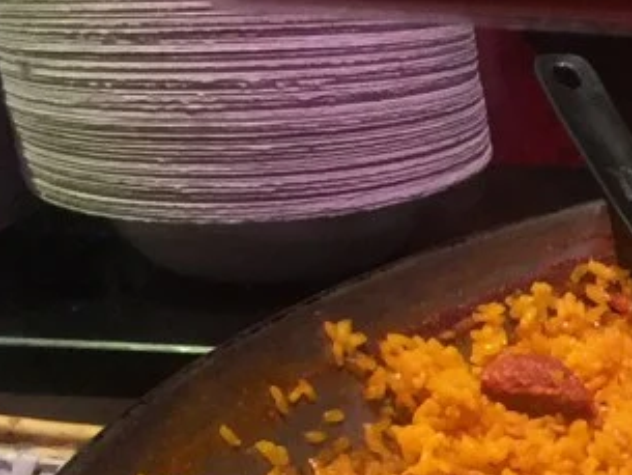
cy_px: 1234
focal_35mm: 152
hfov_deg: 11.0
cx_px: 1515
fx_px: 2776
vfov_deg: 8.7
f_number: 2.2
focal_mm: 4.15
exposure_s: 1/33
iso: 50
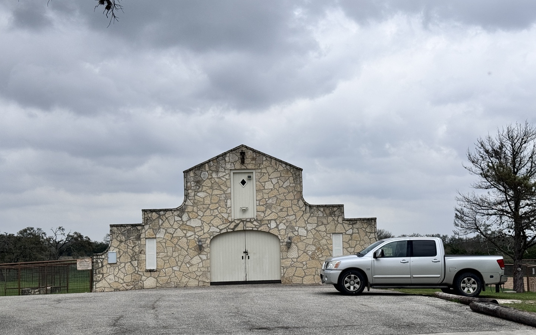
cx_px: 268
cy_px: 181
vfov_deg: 25.3
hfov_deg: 39.6
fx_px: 745
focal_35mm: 51
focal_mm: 6.86
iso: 64
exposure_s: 1/2513
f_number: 1.78
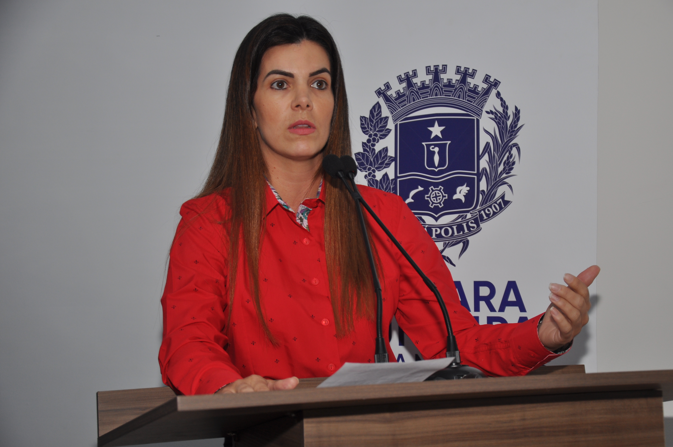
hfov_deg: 33.4
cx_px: 336
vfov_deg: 22.6
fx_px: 1120
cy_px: 224
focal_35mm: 60
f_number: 4.5
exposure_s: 1/60
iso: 200
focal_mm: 40
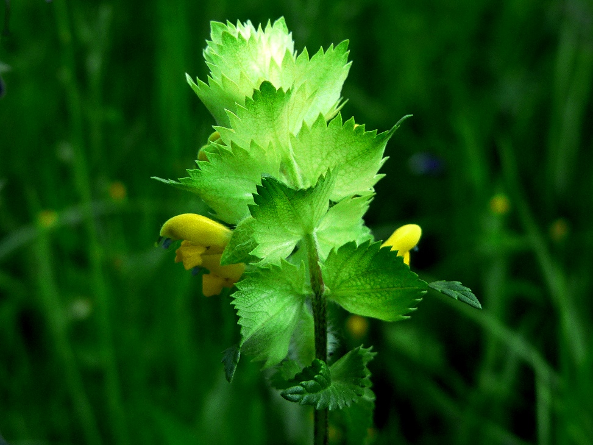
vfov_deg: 15.1
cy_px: 222
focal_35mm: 98
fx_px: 1679
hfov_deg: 20.0
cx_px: 296
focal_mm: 16.2
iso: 200
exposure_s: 1/160
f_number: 4
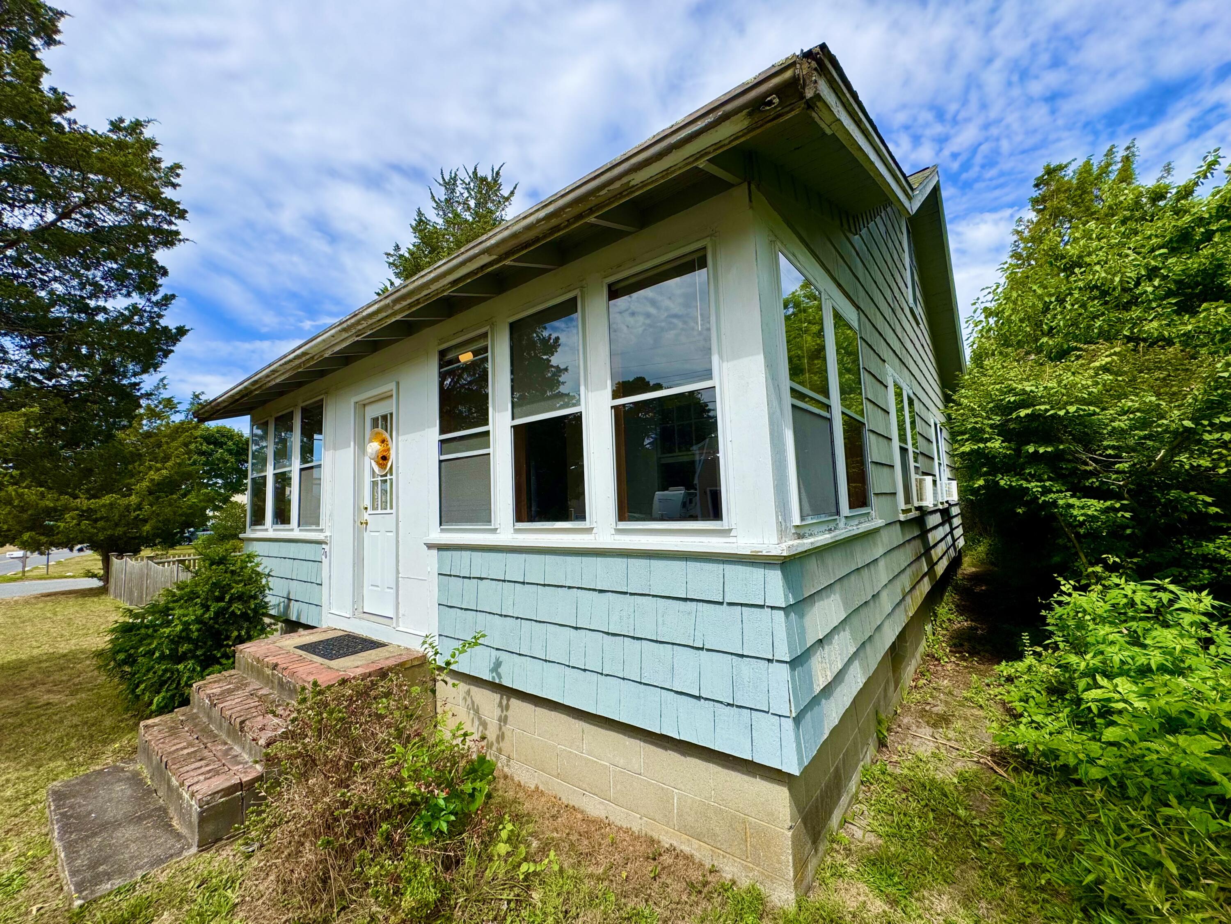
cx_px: 616
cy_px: 462
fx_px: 498
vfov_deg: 85.7
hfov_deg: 102.1
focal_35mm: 14
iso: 50
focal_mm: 2.22
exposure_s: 1/2494
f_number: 2.2
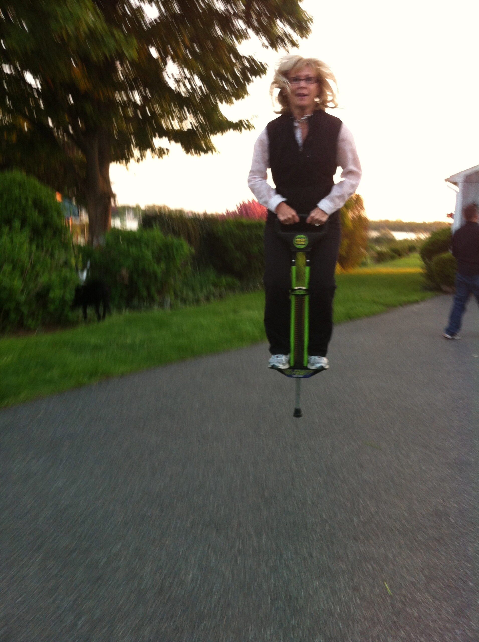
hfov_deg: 40.6
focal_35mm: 35
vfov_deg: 52.7
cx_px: 240
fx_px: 647
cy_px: 321
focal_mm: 3.85
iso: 80
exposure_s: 1/40
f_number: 2.8
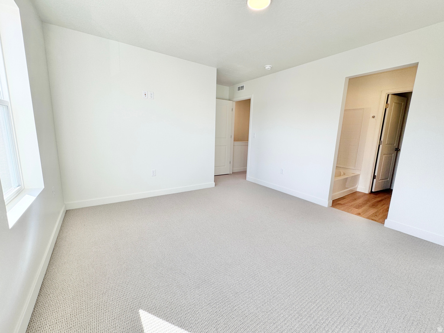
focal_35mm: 14
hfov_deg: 102.1
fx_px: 180
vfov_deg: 85.7
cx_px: 222
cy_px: 166
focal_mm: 2.22
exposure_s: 1/170
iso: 40
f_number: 2.2
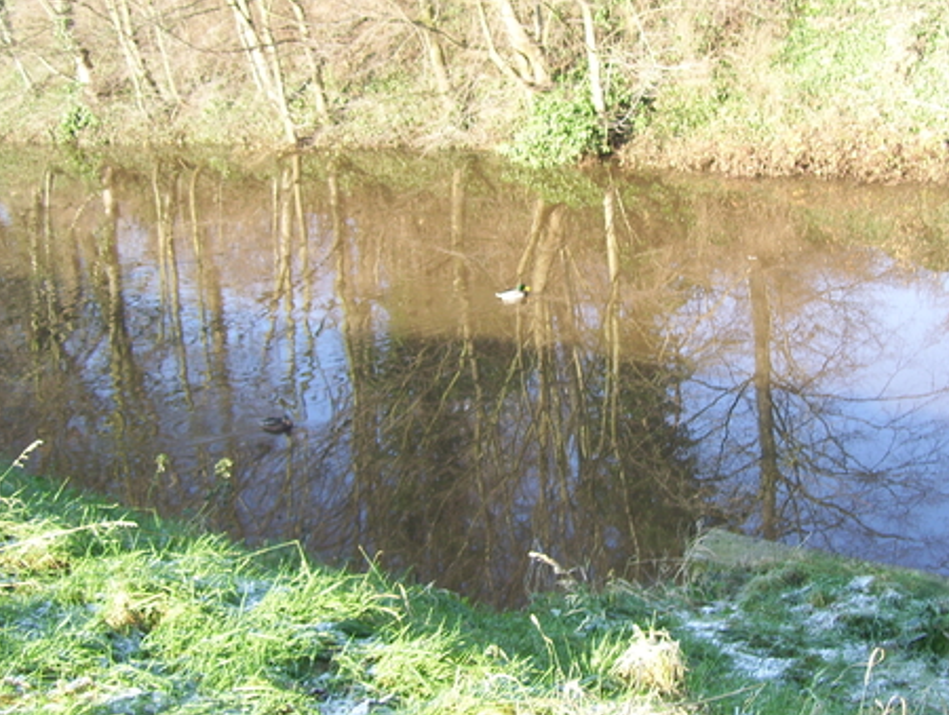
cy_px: 310
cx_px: 578
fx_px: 1318
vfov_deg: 30.3
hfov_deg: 39.4
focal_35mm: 48
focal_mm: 6
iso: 80
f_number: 2.7
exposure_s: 1/160
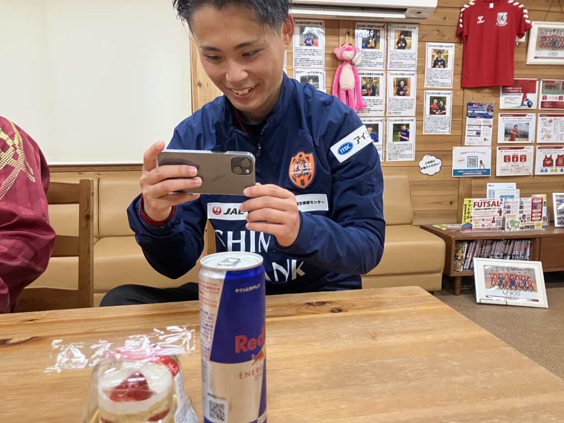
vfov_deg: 49.7
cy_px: 212
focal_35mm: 28
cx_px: 282
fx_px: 456
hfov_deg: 63.4
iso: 125
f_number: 1.8
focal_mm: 3.99
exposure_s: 1/60
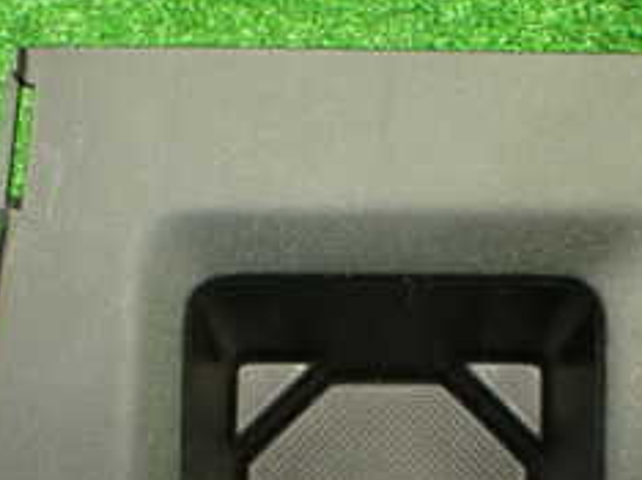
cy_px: 475
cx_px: 357
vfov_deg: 18.6
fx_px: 1427
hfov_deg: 25.3
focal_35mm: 77
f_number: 2.3
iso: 800
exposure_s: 1/100
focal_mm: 5.4
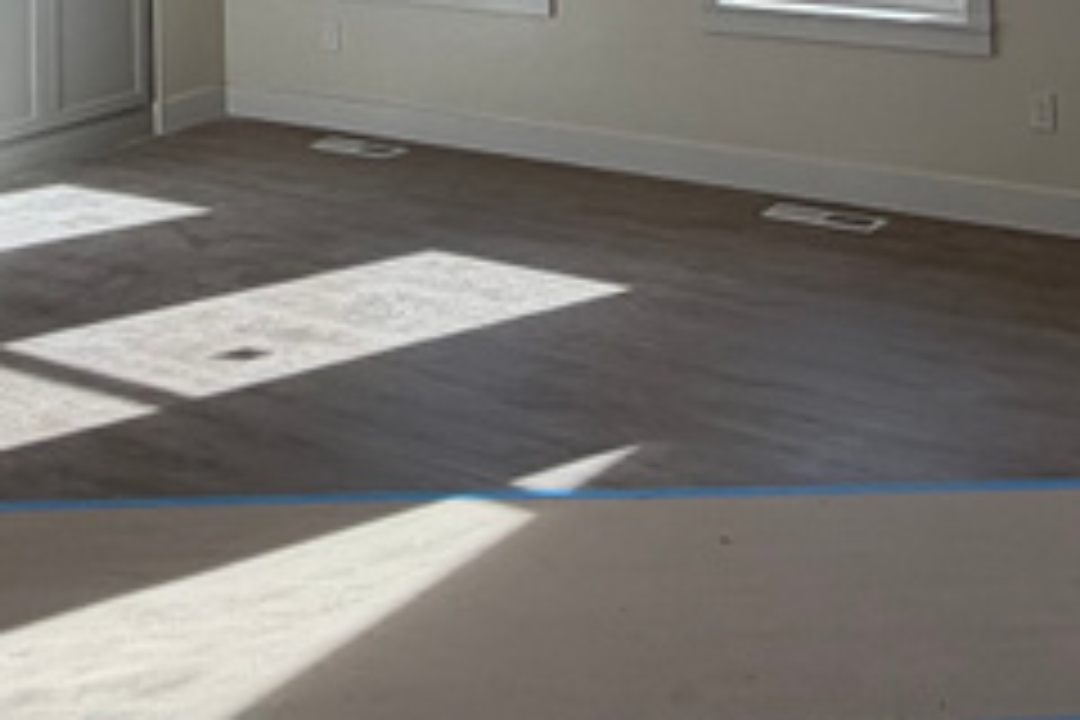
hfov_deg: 32.4
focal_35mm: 62
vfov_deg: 19.2
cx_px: 554
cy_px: -364
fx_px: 1860
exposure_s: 1/585
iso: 40
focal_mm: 2.22
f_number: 2.2
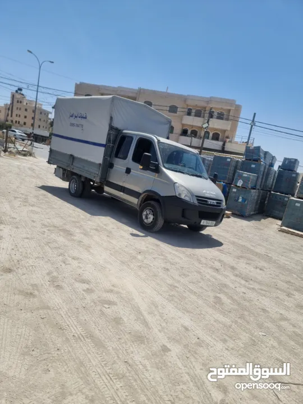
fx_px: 280
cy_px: 202
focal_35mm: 24
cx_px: 152
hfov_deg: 56.8
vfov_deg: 71.6
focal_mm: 6.7
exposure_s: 1/1388
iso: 50
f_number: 1.8
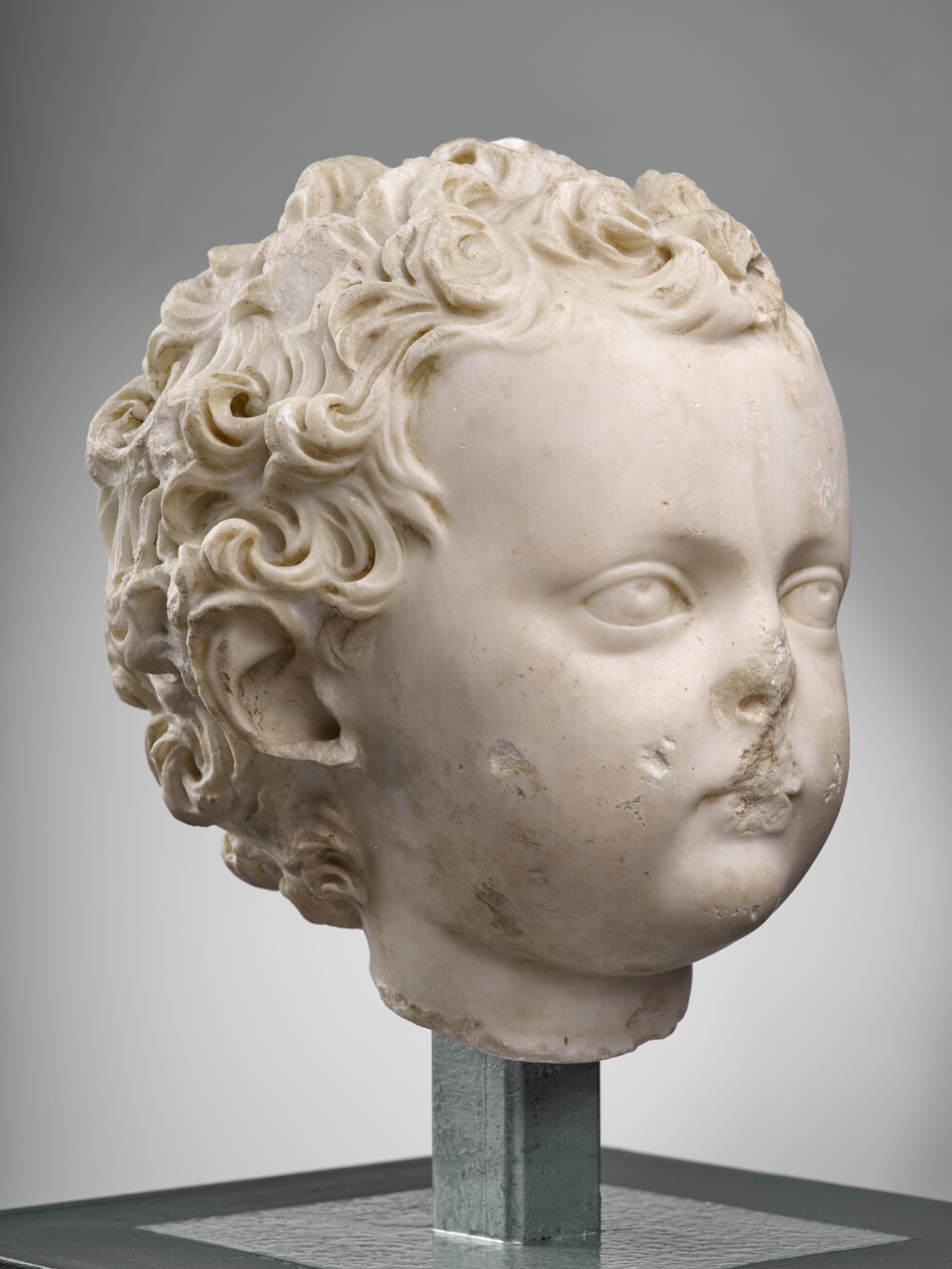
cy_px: 634
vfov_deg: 30.7
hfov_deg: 23.3
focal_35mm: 63
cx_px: 476
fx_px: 2310
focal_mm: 80
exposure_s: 1/125
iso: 100
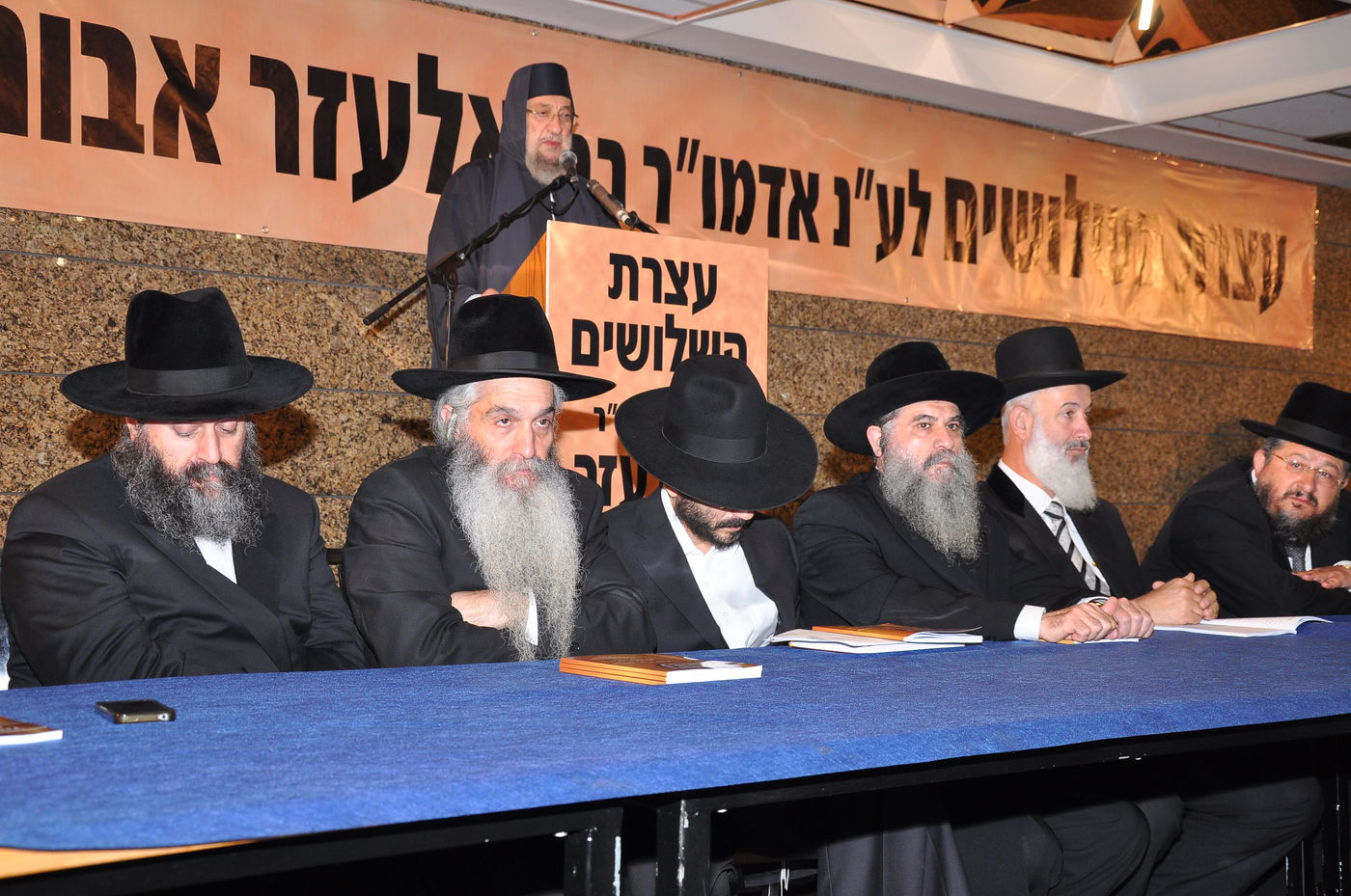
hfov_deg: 33.4
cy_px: 448
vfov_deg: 22.6
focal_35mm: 60
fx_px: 2248
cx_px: 676
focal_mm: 40
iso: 640
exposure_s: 1/80
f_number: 5.6
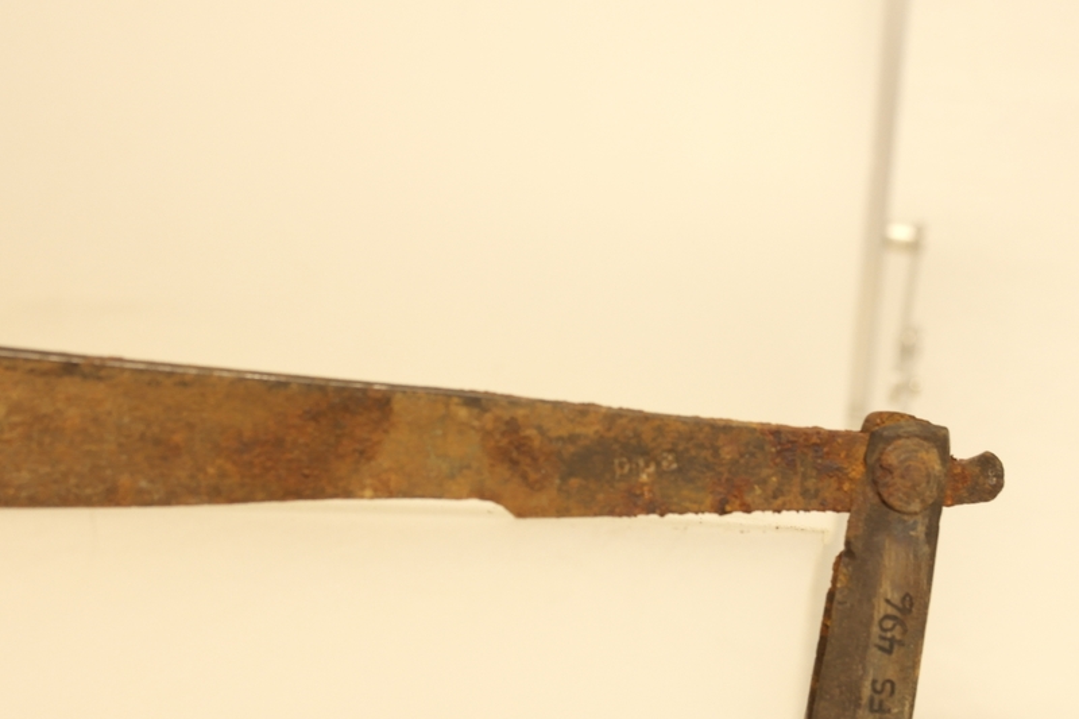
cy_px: 494
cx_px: 696
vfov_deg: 29.6
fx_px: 1348
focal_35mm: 45
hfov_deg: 43.2
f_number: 7.1
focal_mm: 20
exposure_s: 1/10
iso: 400
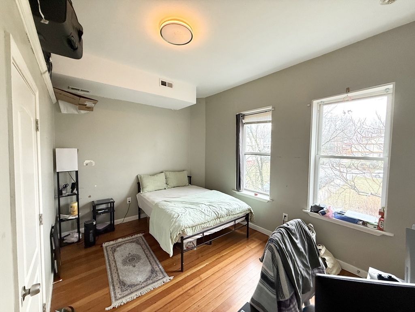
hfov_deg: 102.1
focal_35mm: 14
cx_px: 208
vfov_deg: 85.7
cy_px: 156
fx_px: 168
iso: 250
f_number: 2.2
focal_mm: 2.22
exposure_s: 1/60
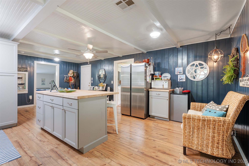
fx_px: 111
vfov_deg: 73.7
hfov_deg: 96.7
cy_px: 83
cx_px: 124
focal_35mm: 16
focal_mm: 16
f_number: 9
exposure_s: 1.6
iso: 250
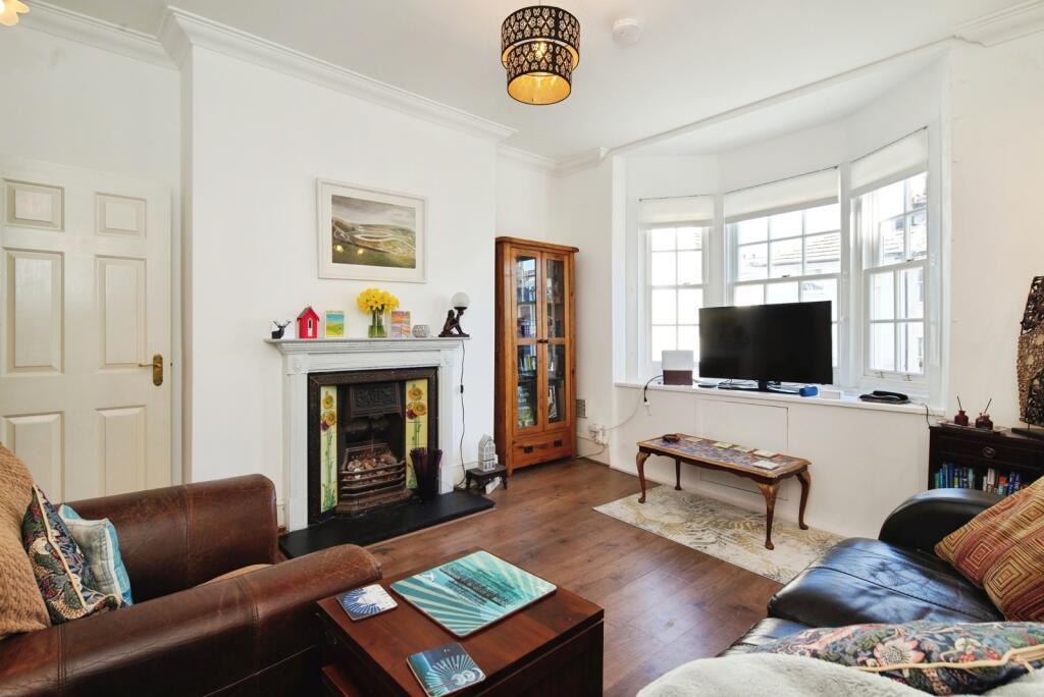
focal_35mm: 17
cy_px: 348
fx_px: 493
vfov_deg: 70.5
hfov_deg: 93.2
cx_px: 522
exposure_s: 1/60
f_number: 9
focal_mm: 17
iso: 640
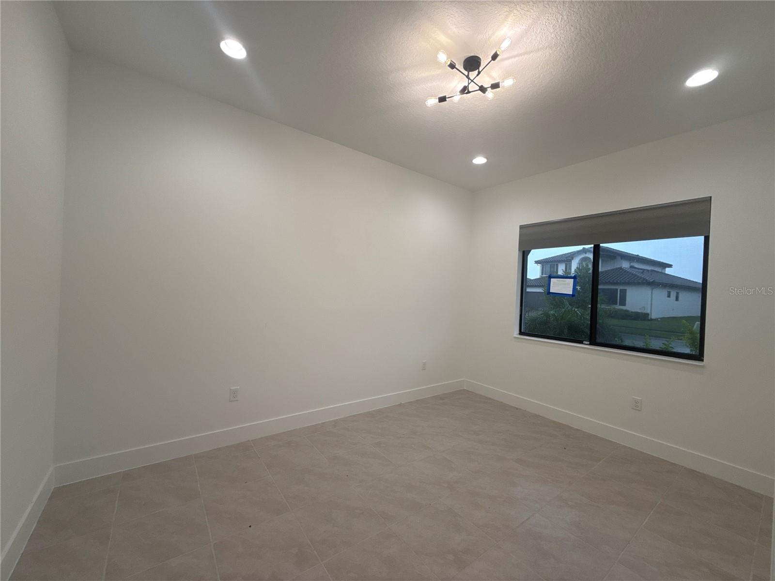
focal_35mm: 14
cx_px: 388
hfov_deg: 102.1
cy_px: 290
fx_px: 313
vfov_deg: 85.7
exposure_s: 1/120
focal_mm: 2.22
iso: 100
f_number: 2.2
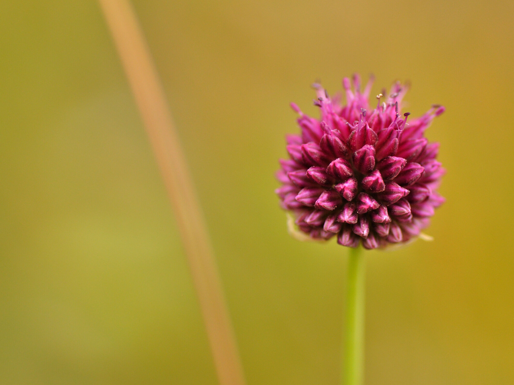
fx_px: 2183
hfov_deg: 13.4
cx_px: 260
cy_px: 192
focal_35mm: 147
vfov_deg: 10.1
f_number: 4
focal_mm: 90
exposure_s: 1/2000
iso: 500
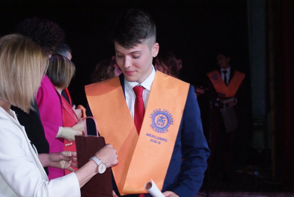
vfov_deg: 18.2
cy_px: 98
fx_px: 613
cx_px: 147
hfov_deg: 27.0
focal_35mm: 75
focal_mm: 50
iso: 1600
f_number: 5.6
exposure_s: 1/125
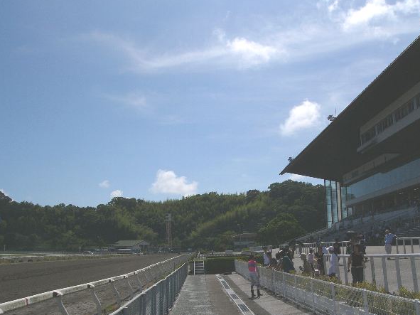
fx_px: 473
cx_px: 203
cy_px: 166
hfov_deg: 47.9
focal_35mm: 39
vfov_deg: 36.8
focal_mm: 6.1
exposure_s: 1/2000
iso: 50
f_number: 8
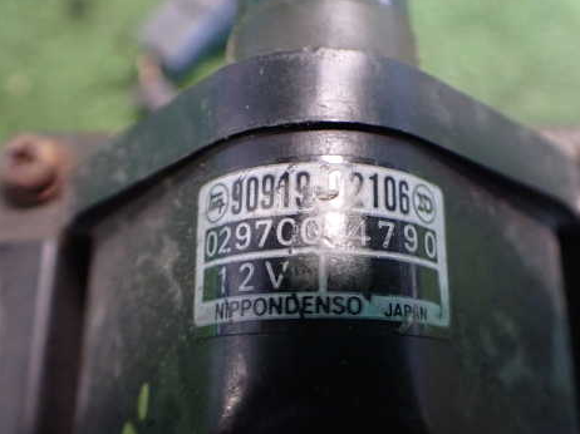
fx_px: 653
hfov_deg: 47.8
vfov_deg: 36.8
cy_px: 207
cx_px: 314
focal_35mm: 39
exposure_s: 1/30
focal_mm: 5.4
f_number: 2.3
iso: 800
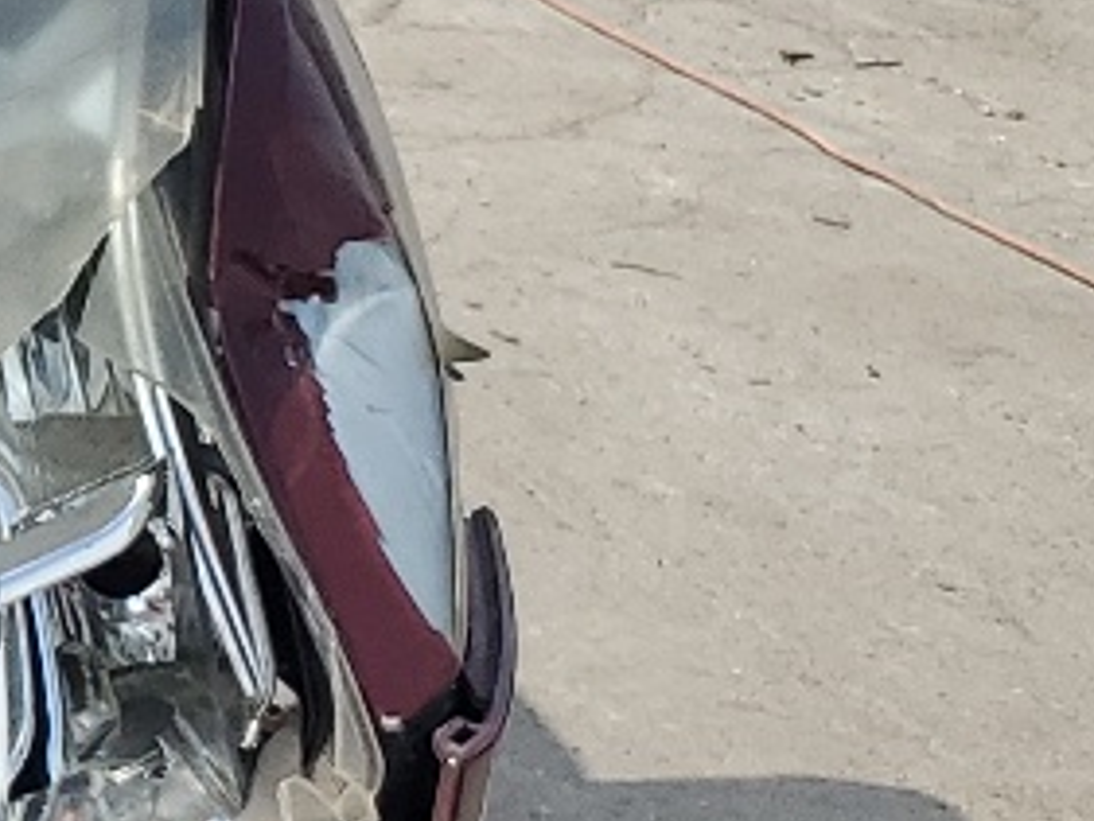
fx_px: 4679
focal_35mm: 148
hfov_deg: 10.4
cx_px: -1954
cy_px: 16
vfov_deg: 10.0
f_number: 1.5
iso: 50
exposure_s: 1/3333
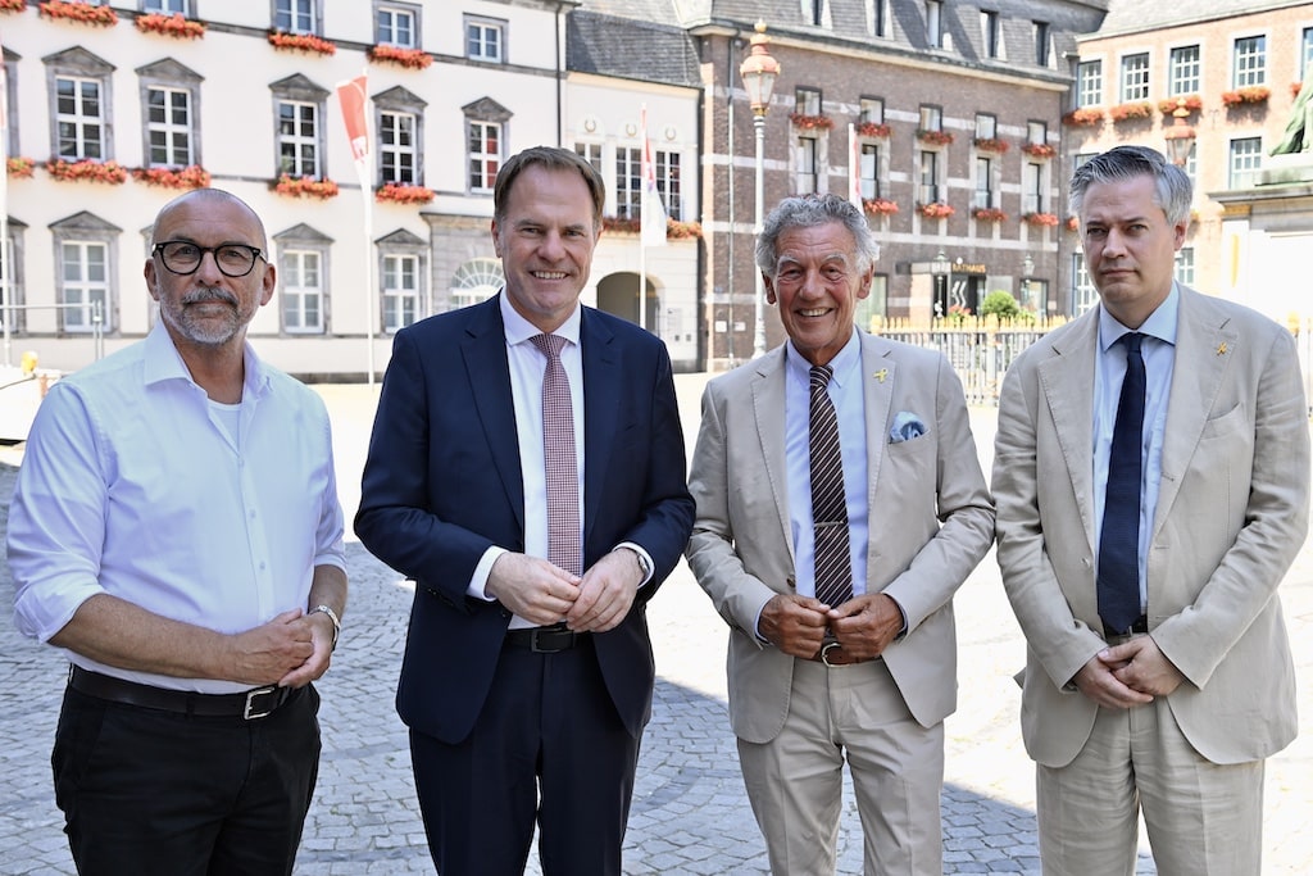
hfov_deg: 54.4
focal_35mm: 35
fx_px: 1277
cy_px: 438
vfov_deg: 37.9
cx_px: 656
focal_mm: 35
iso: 100
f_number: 5
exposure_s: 1/100
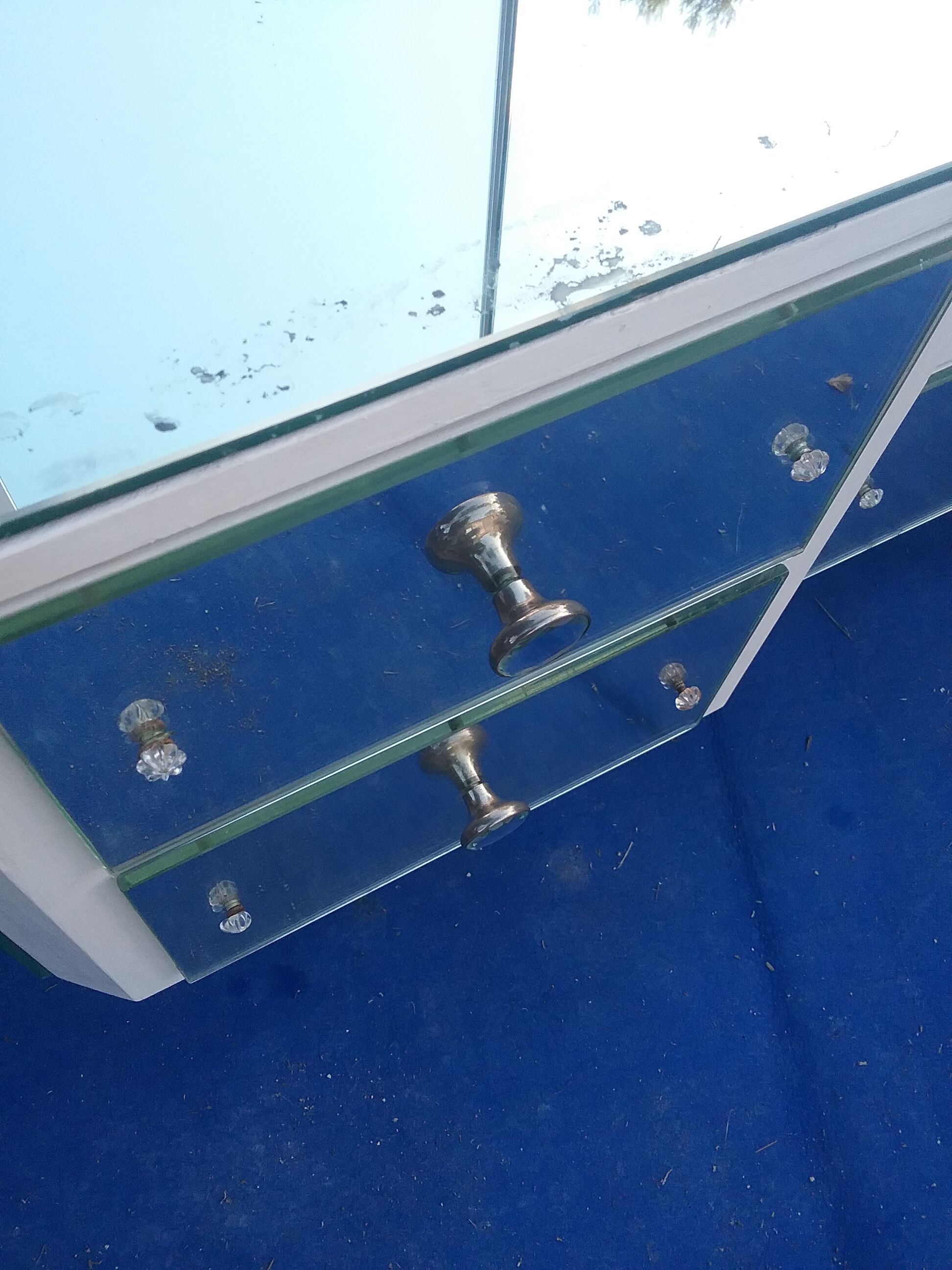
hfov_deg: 45.4
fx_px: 1137
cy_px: 635
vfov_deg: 58.4
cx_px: 476
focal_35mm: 31
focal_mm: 3.3
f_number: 2.2
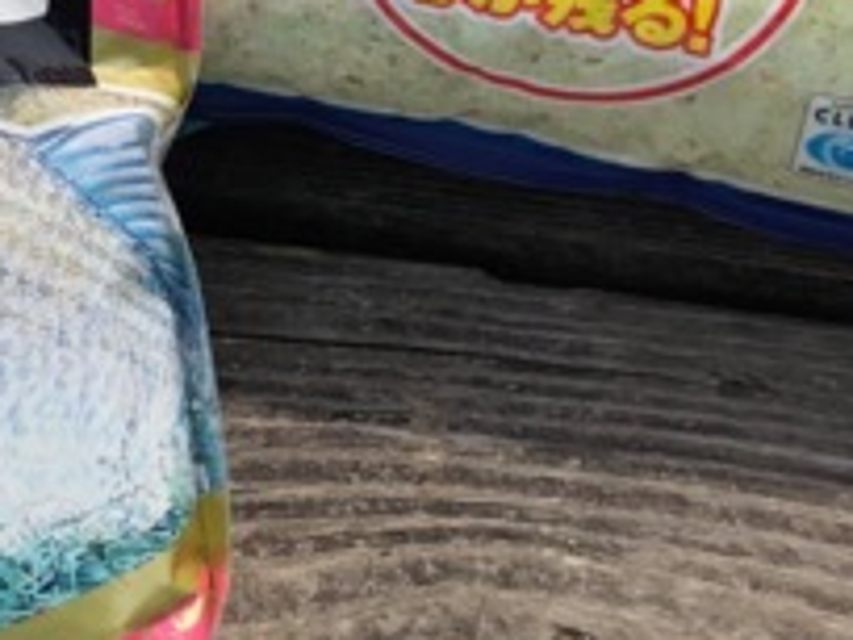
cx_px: -335
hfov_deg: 16.6
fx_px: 2711
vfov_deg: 12.6
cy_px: -389
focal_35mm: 110
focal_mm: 3.99
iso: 20
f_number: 1.8
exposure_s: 1/2825
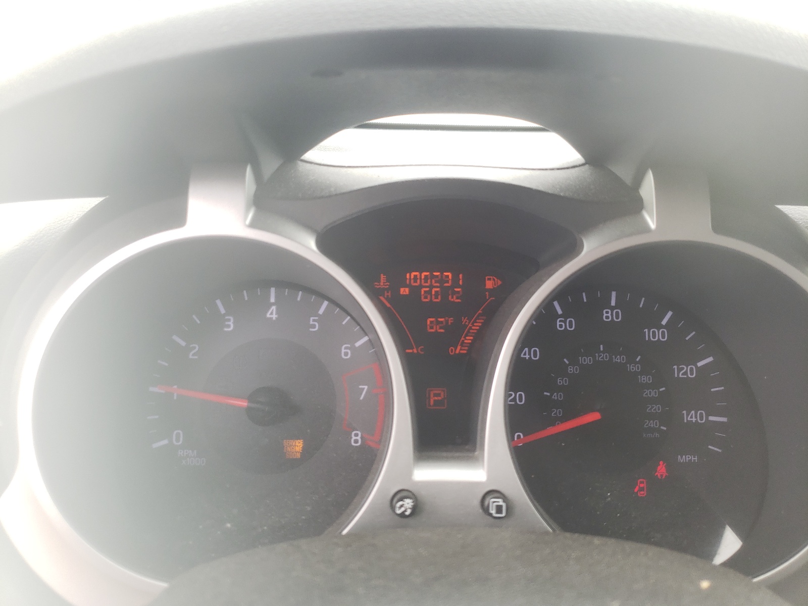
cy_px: 303
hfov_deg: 67.3
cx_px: 404
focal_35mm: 26
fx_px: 607
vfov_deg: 53.1
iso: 50
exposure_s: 1/175
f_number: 1.5
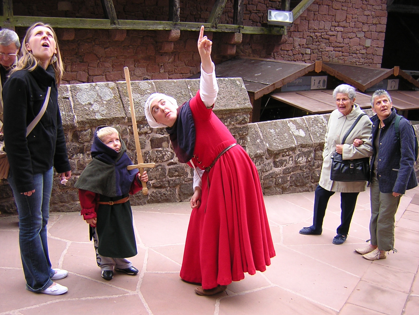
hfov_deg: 51.4
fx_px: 436
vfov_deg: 39.7
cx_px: 210
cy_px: 158
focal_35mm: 36
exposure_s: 1/88.9
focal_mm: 4.7
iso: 100
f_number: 2.6
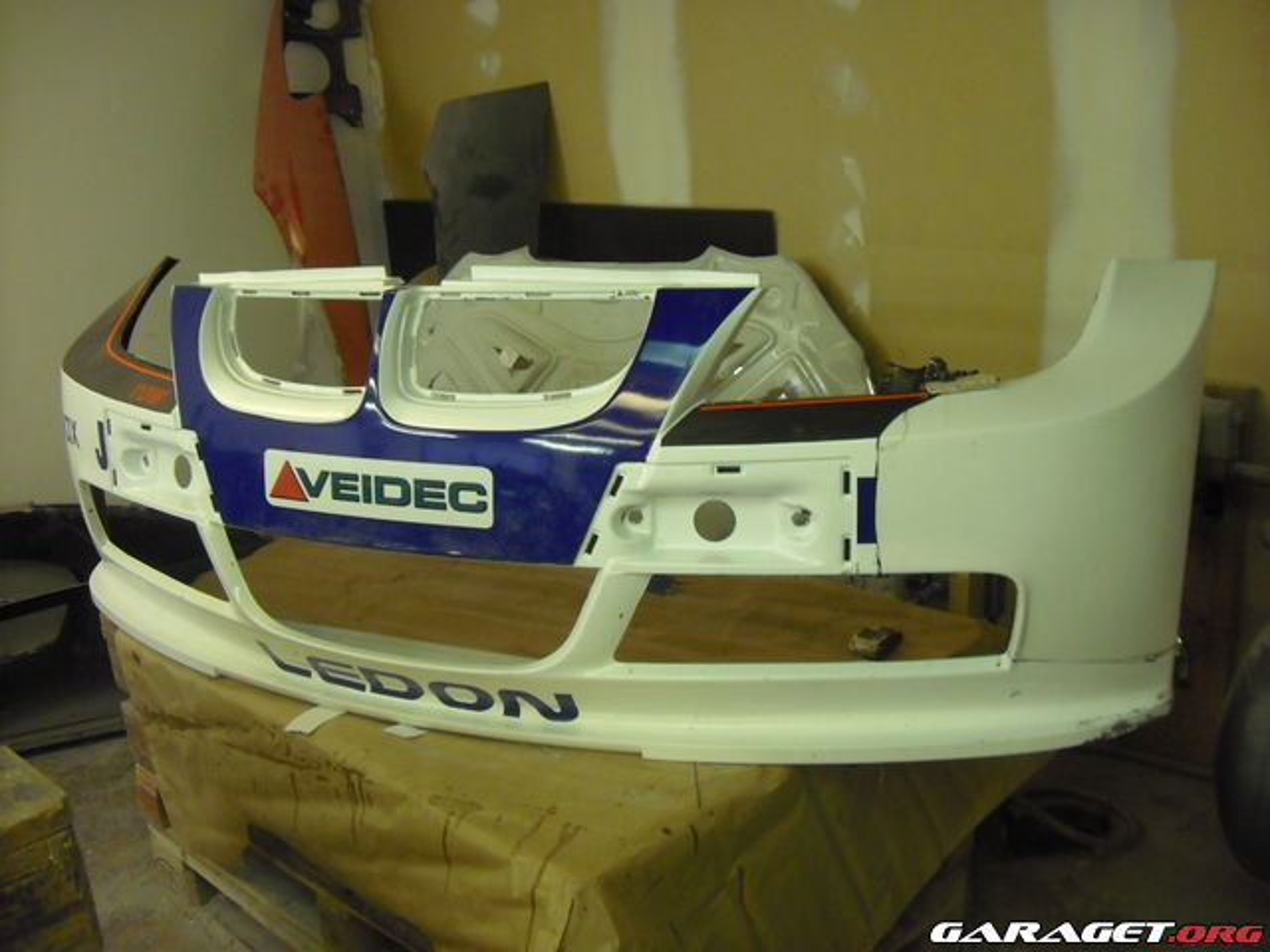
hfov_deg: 50.1
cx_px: 635
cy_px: 476
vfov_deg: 38.7
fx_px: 1357
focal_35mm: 37
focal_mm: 6.2
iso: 400
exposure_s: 1/60
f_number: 2.7
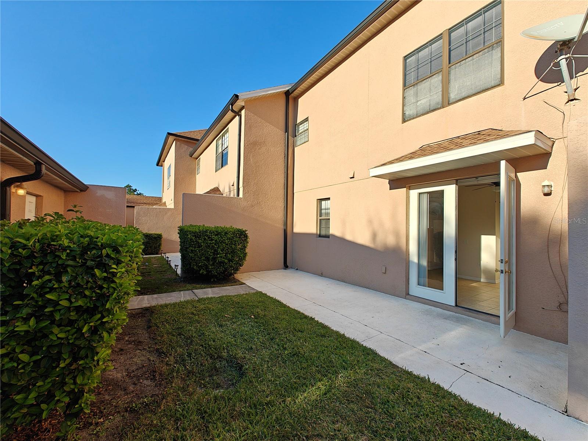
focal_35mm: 14
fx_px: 238
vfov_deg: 85.7
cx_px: 294
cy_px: 220
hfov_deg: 102.1
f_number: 2.2
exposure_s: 1/911
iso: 64
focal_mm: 2.62
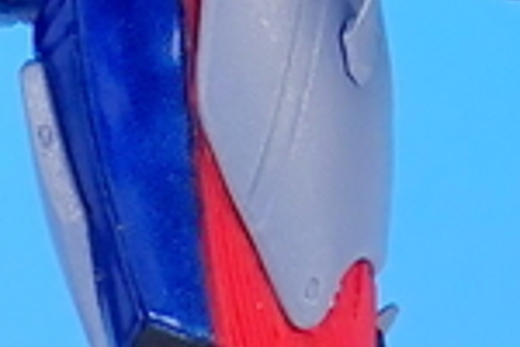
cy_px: -160
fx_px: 7872
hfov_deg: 3.8
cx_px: -31
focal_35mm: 545
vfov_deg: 2.5
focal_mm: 13.65
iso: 100
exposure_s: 1.3
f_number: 16
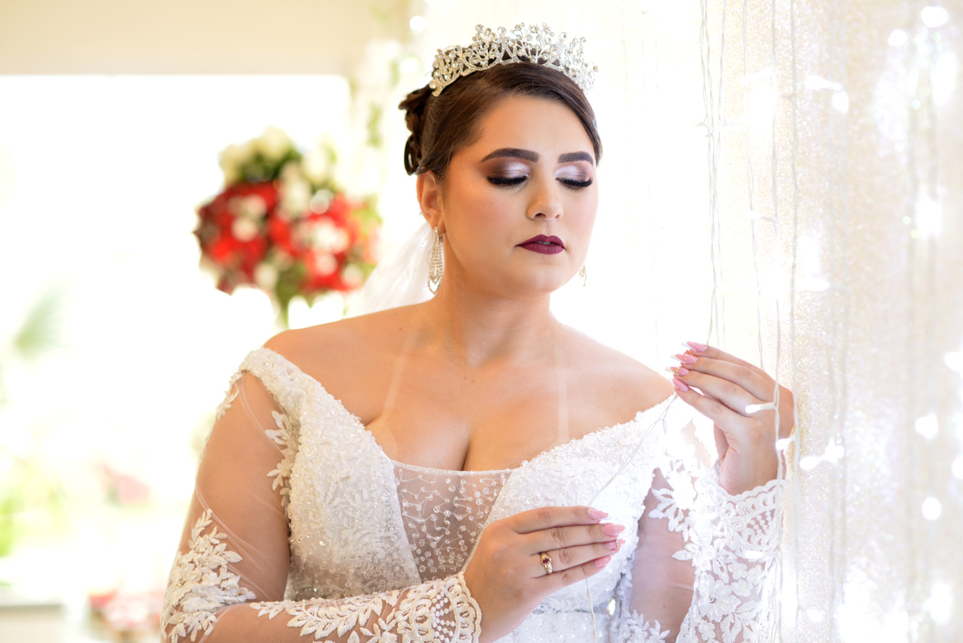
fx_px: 2274
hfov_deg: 23.9
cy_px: 322
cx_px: 482
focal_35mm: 85
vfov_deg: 16.1
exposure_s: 1/160
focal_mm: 85
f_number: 3.2
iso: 2200
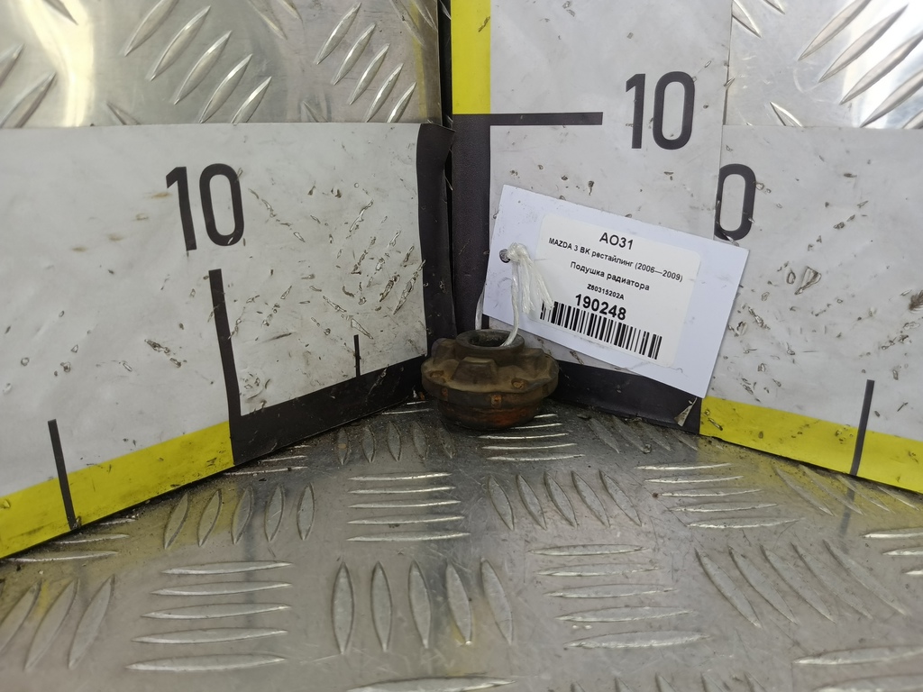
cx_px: 462
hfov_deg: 65.3
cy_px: 346
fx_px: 720
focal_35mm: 27
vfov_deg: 51.4
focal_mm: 4.11
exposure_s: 1/50
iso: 103
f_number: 1.6
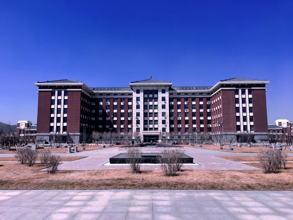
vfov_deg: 48.2
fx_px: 245
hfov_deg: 61.7
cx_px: 146
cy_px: 110
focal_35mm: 29
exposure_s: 1/2000
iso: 25
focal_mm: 4.15
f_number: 2.2
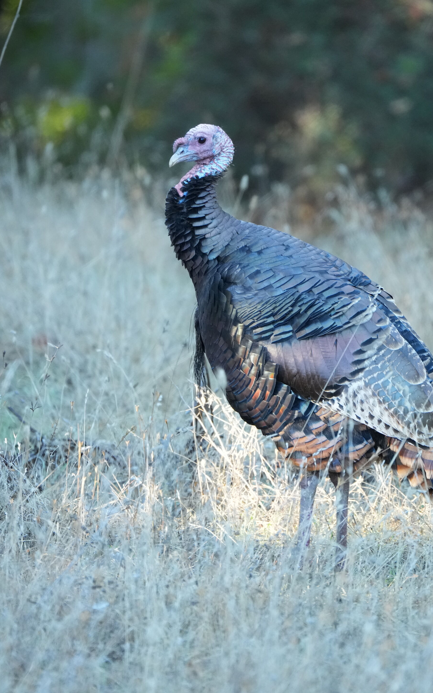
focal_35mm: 612
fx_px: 11554
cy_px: 346
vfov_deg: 3.4
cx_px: 315
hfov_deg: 2.1
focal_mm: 400
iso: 3200
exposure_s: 1/320
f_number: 6.3
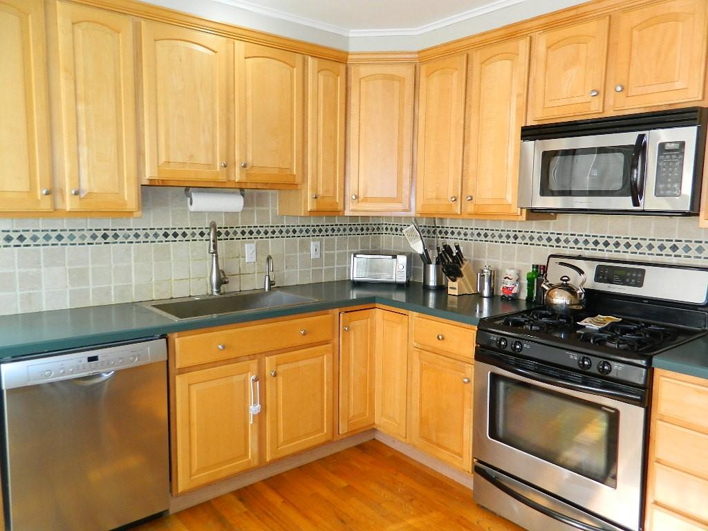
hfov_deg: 69.4
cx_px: 354
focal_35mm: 25
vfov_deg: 54.9
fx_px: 511
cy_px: 266
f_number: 3.1
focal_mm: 4.5
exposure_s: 1/30
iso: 125
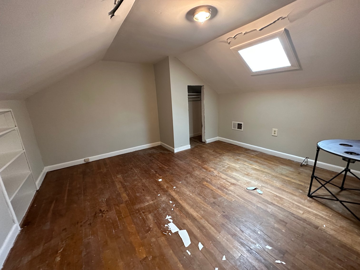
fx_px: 146
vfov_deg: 85.7
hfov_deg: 102.1
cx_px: 180
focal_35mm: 14
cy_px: 135
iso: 800
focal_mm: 2.22
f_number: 2.2
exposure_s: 1/60
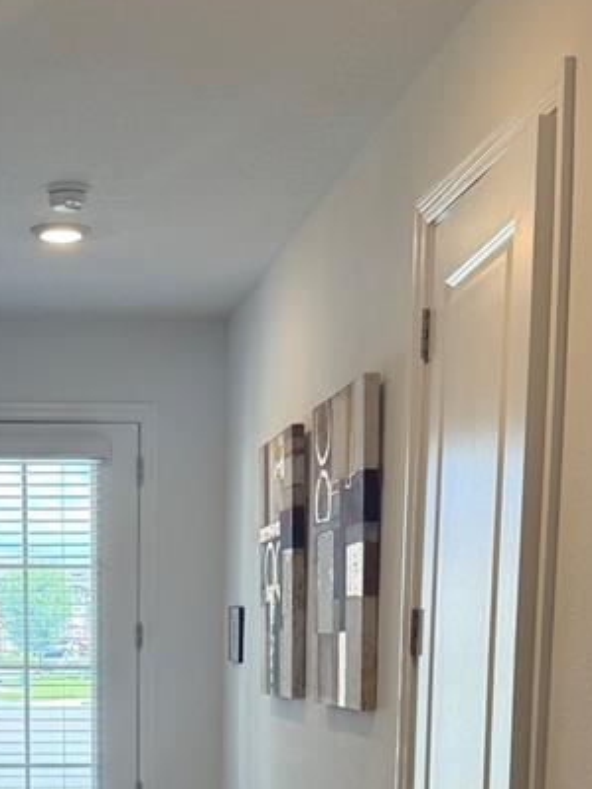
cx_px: 85
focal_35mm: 72
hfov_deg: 20.1
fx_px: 1642
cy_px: 874
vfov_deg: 25.1
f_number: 1.78
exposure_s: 1/195
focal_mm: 6.76
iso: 125
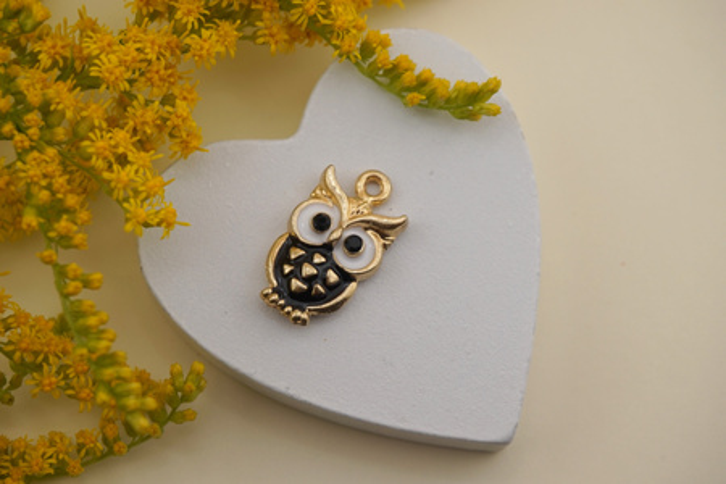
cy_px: 242
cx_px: 363
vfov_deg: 21.1
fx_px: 1301
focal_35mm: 64
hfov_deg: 31.2
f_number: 7.1
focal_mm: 43
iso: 100
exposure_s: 1/125
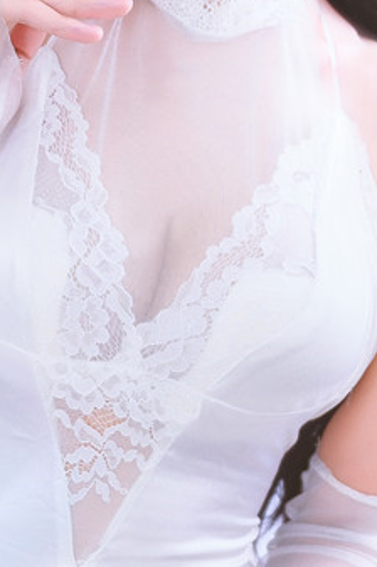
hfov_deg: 13.5
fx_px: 1590
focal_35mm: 101
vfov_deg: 20.2
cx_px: 143
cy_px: 261
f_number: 2.8
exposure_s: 1/125
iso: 400
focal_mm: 29
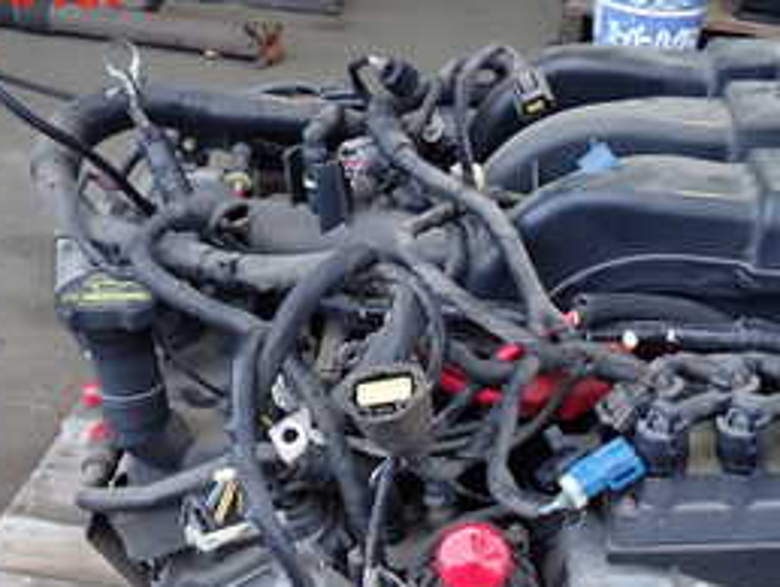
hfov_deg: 29.7
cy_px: 629
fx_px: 1466
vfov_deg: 21.6
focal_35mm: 65
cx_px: 478
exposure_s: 1/40
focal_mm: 5.05
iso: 200
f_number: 2.2
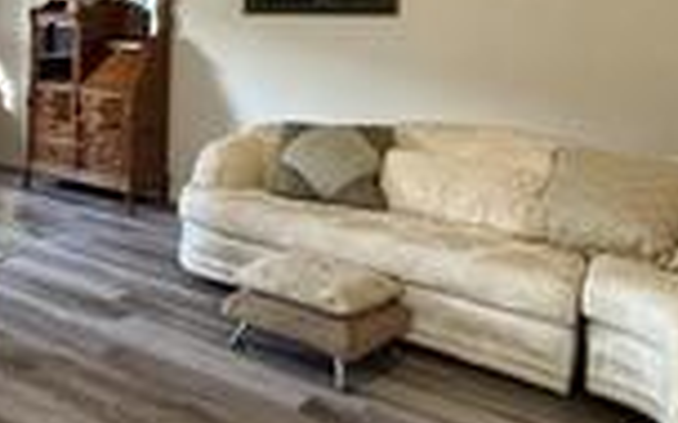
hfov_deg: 42.4
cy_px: 36
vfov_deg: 31.1
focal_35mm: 39
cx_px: -22
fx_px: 721
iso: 640
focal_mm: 2.22
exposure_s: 1/60
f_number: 2.2
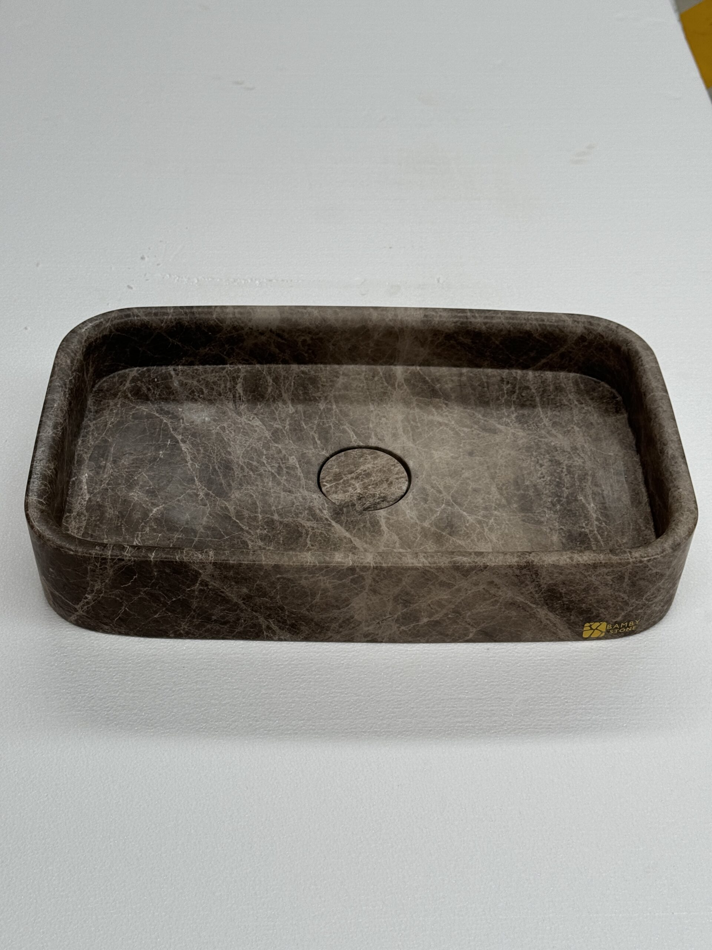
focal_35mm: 48
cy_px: 475
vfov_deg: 39.7
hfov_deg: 30.3
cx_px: 356
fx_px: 1316
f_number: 1.78
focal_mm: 6.76
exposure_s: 1/484
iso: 64
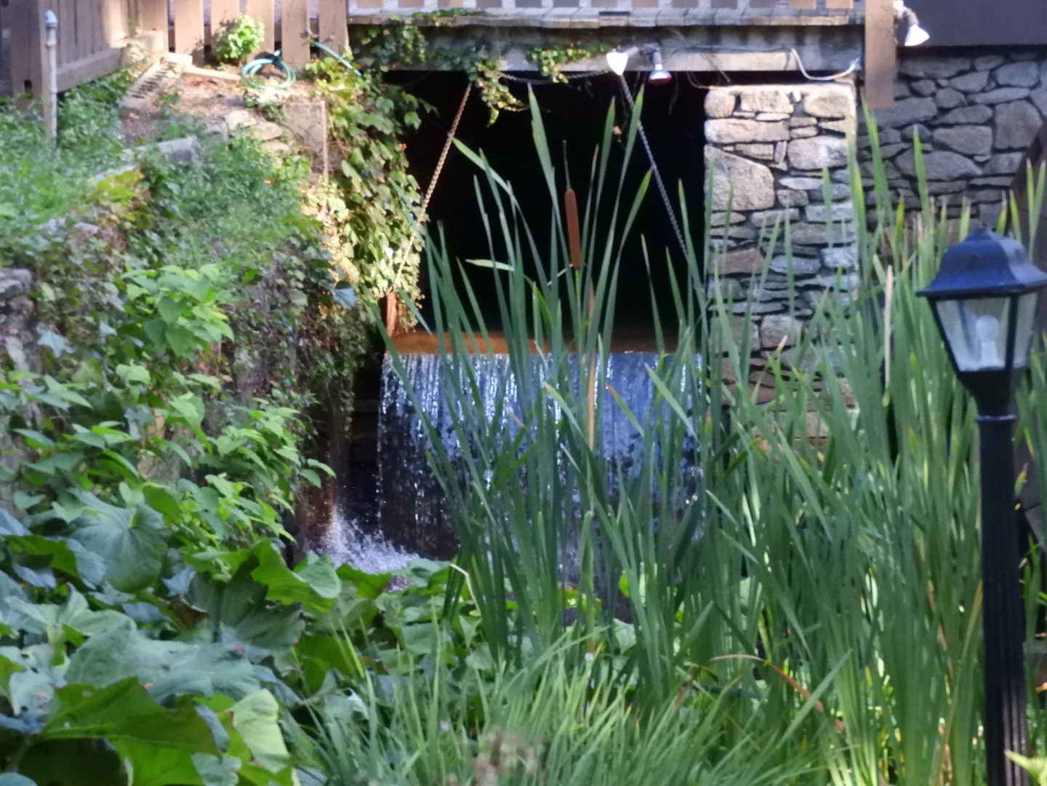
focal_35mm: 150
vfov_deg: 9.9
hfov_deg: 13.2
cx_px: 524
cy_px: 393
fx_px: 4537
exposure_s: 1/400
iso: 1600
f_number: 5.2
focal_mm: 26.9
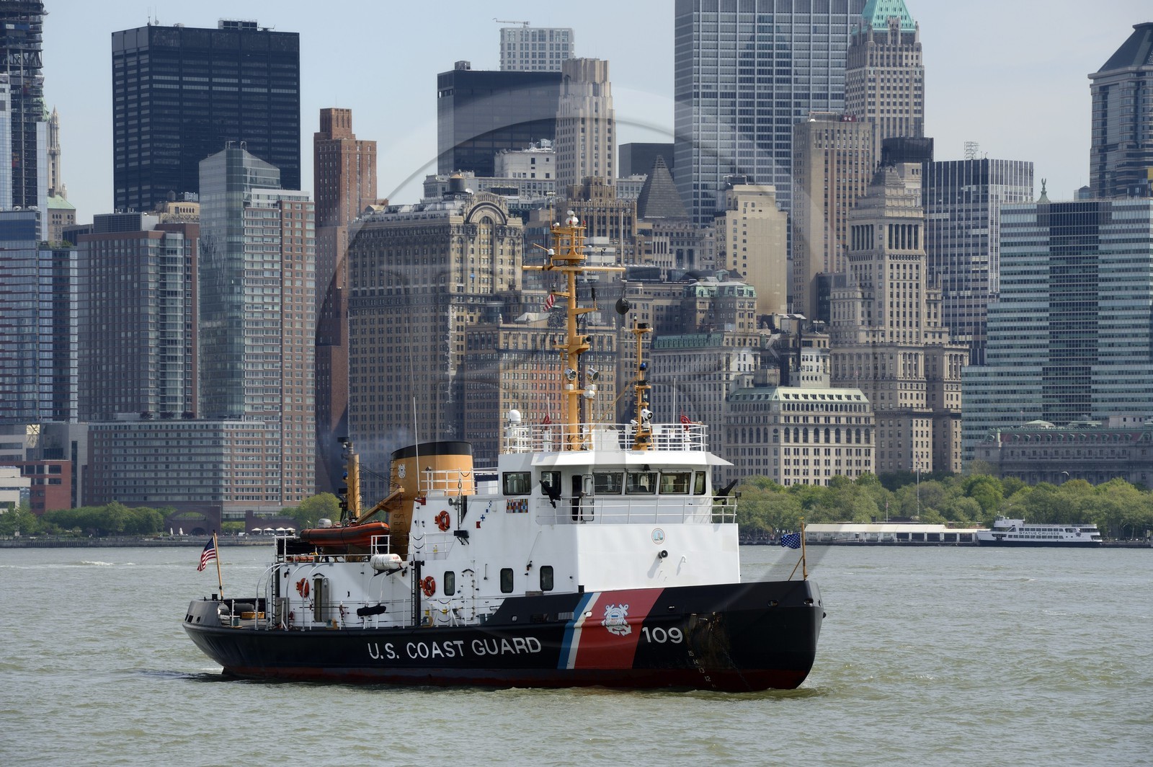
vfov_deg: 6.9
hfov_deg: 10.3
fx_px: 6400
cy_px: 384
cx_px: 576
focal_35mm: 200
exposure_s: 1/320
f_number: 13
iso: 200
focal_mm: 200
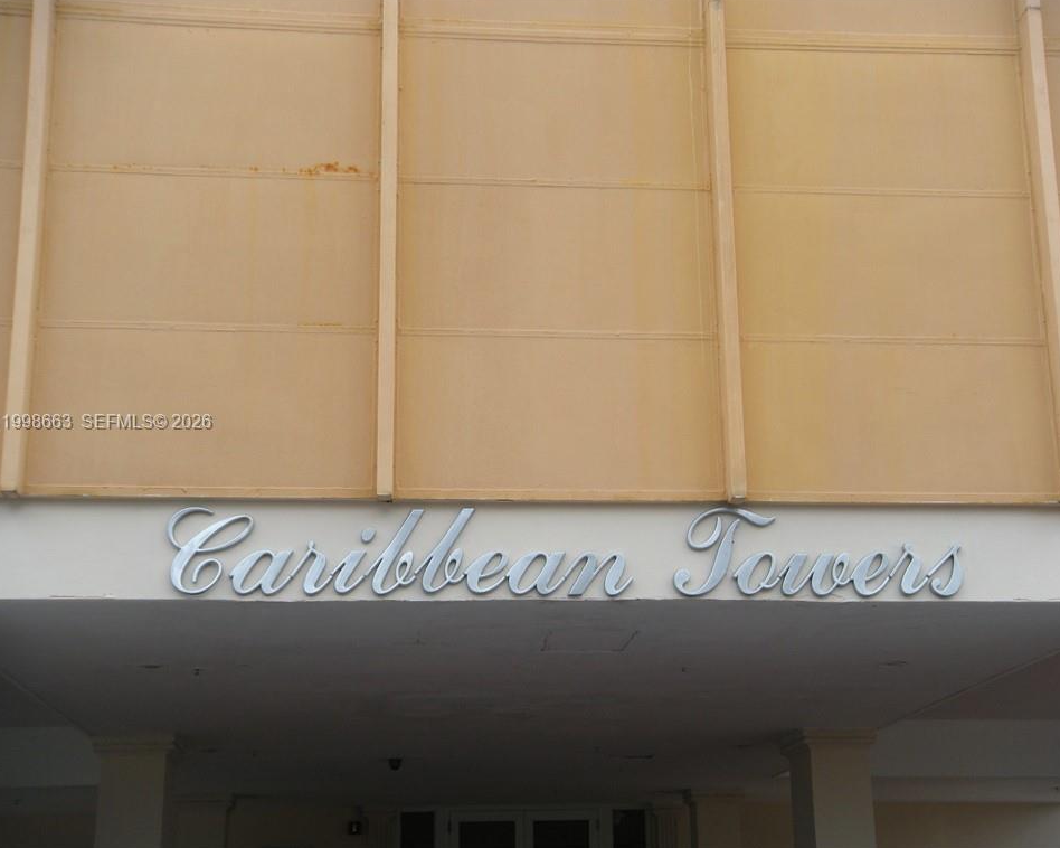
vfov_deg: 26.2
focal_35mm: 58
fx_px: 1819
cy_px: 423
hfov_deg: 32.5
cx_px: 548
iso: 64
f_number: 4.2
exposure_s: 1/186
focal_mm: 9.2
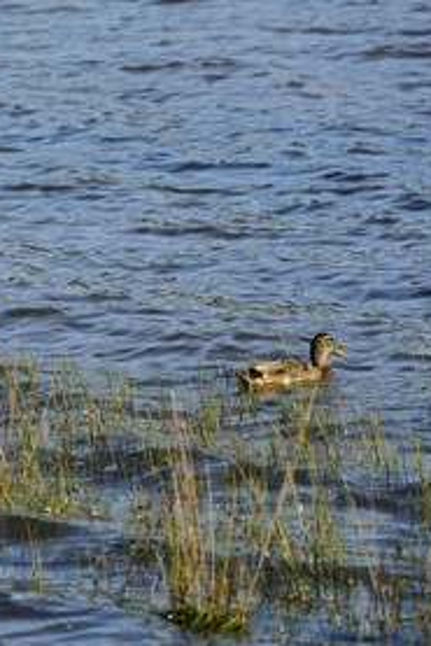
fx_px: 5434
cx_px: 16
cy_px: 324
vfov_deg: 6.8
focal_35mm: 303
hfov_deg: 4.5
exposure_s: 1/320
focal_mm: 200
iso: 200
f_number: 7.1
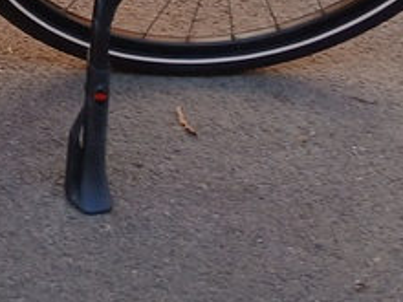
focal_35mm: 121
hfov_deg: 15.0
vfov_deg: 11.1
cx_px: -212
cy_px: -313
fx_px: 1409
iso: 20
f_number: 1.8
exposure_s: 1/175
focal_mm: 3.98
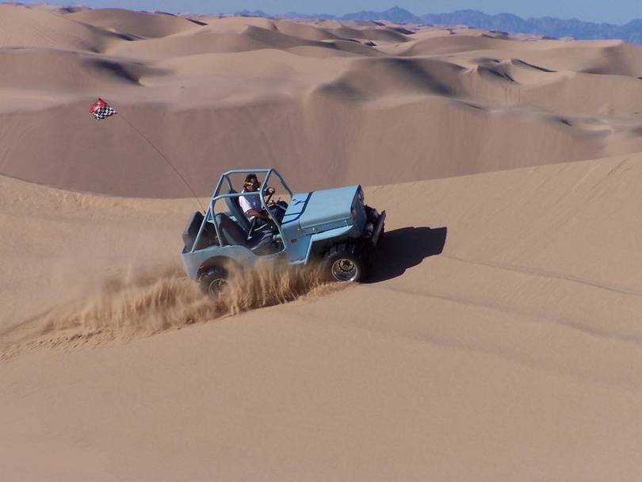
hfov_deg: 7.7
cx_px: 321
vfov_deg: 5.8
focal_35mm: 258
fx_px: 4786
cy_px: 241
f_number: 6.3
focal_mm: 42.8
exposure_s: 1/500
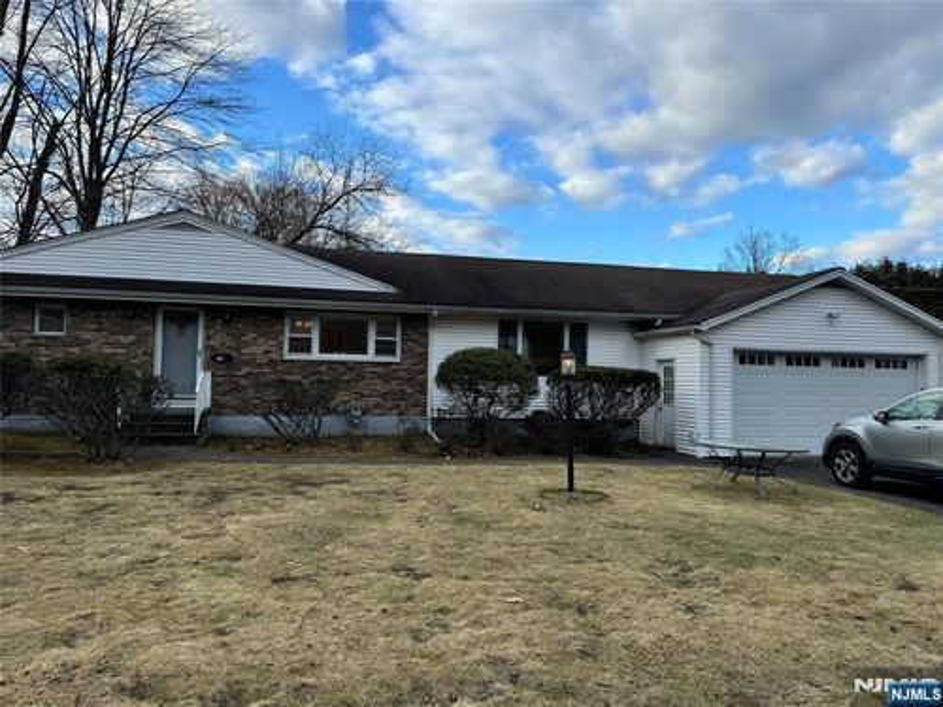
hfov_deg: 71.6
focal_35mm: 24
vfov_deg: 56.8
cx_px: 472
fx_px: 654
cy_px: 354
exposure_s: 1/1560
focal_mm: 6.76
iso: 80
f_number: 1.78
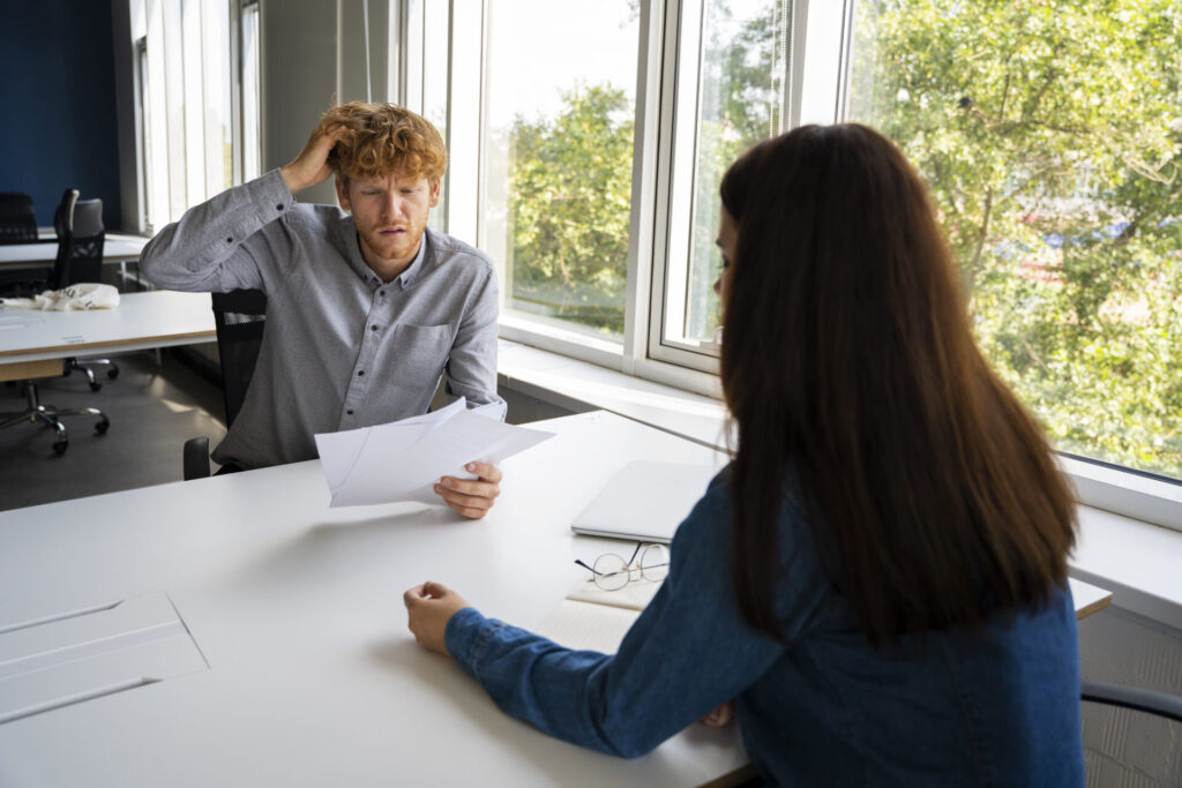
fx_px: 988
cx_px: 591
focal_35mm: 30
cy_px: 394
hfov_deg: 61.8
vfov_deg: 43.5
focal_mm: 30.1
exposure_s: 1/160
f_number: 3.5
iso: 160
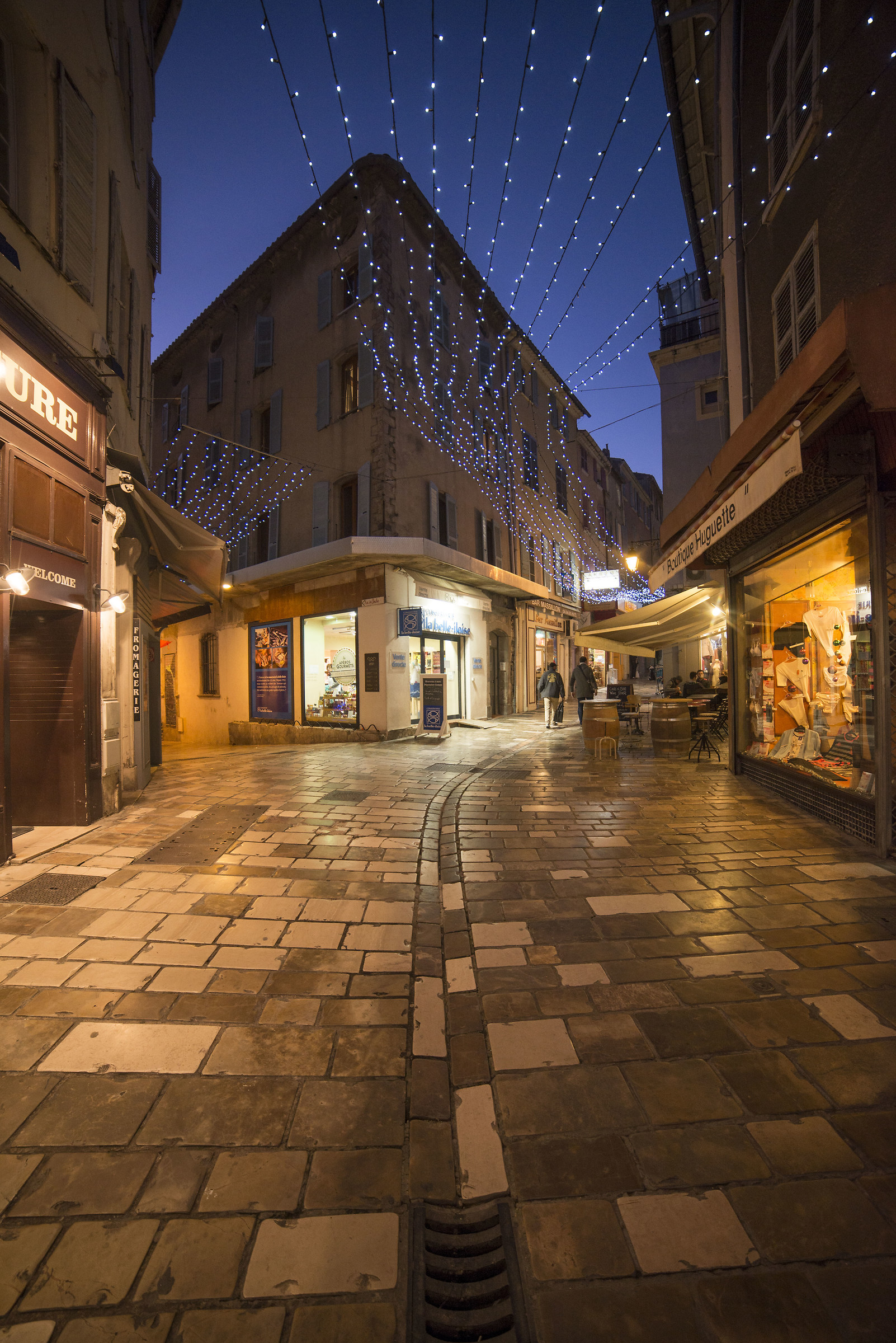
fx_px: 522
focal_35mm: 14
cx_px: 448
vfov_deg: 104.2
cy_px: 672
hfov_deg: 81.3
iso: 400
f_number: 2.8
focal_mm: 14
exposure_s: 1/80
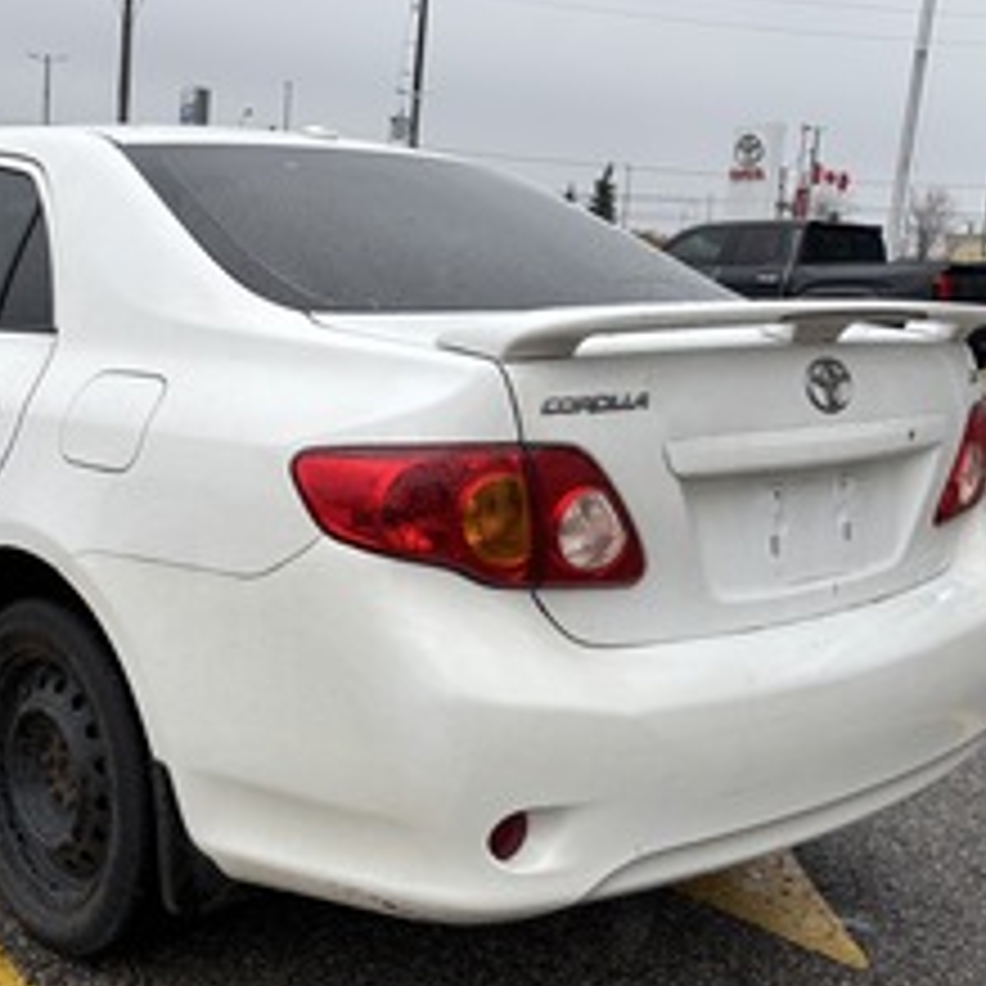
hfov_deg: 37.6
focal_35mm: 44
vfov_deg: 38.3
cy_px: 529
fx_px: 1418
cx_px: 275
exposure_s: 1/880
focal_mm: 5.96
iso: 50
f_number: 1.6
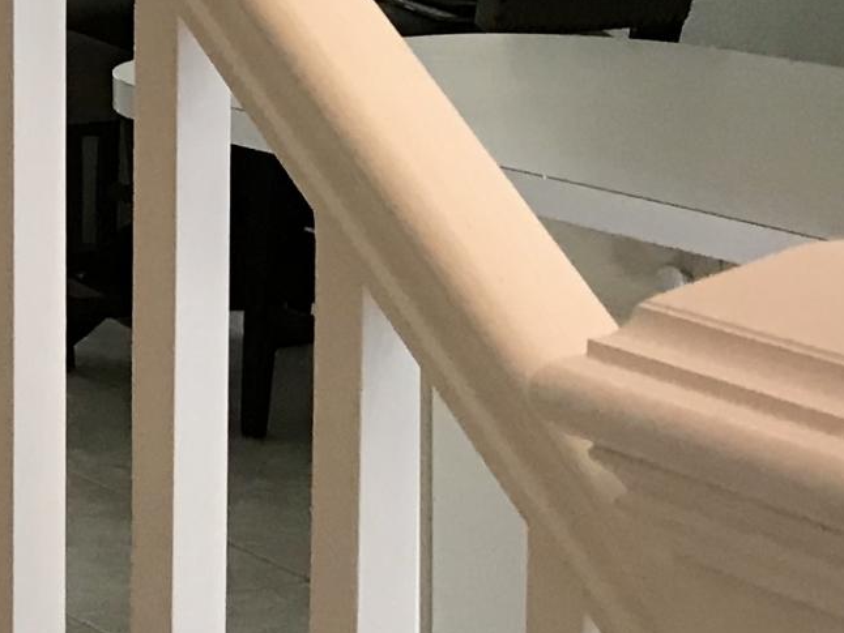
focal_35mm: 130
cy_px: -356
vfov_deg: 10.9
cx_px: -491
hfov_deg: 14.0
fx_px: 3171
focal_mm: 3.99
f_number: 1.8
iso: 40
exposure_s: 1/20
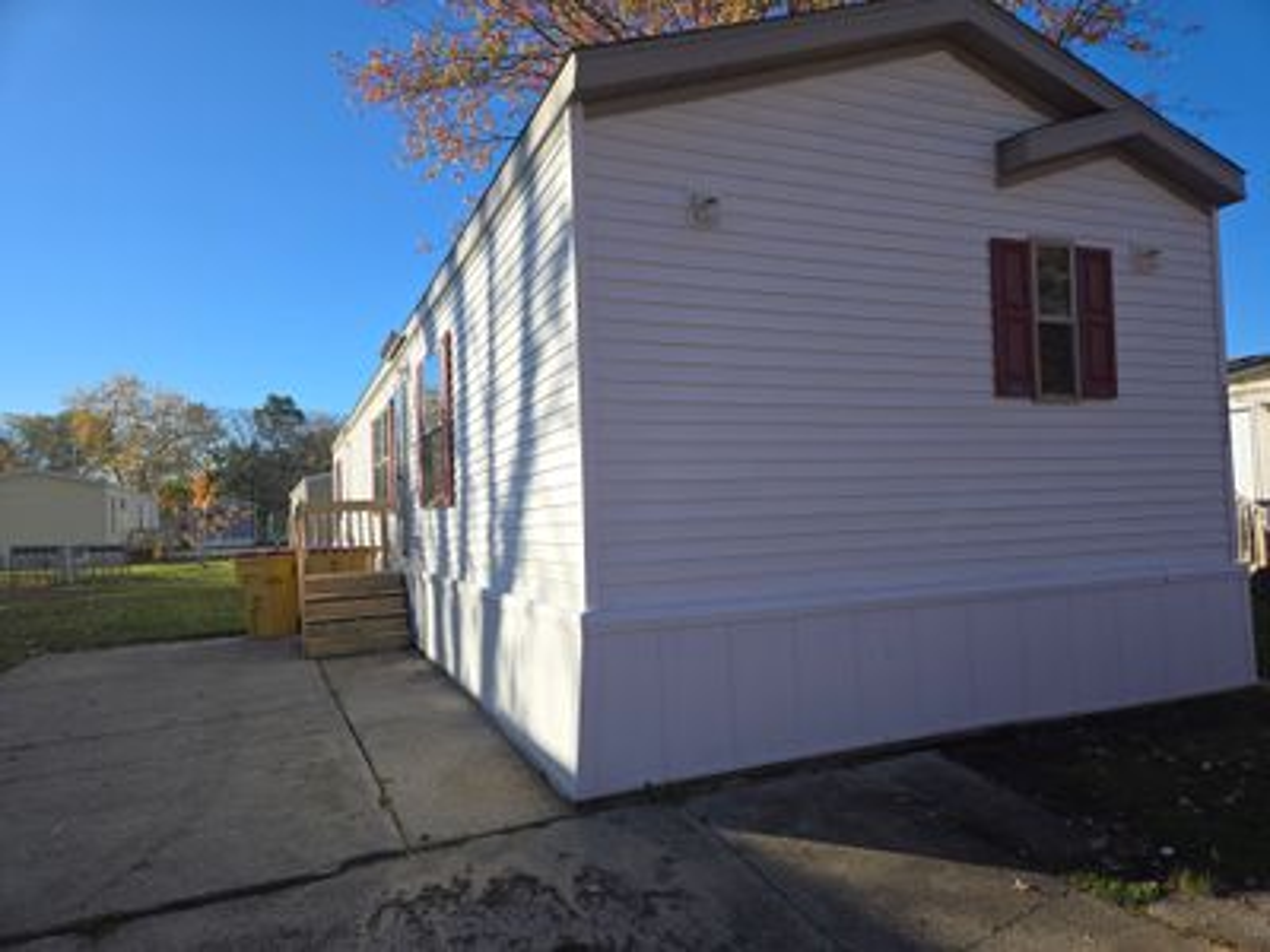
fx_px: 844
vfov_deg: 58.9
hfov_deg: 73.9
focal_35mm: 23
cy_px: 476
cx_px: 635
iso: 25
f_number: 1.8
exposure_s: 1/1350
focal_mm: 5.4
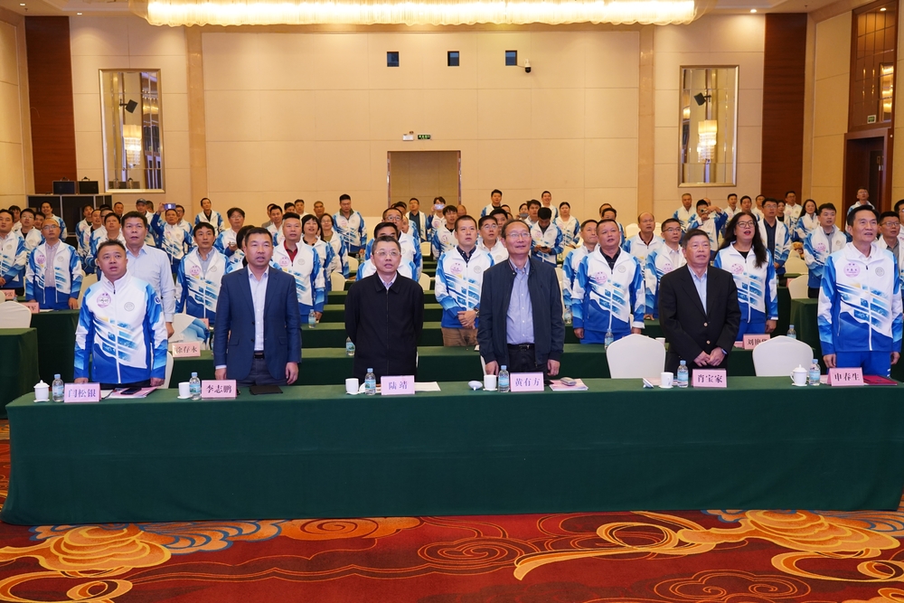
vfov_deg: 32.6
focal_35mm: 41
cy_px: 302
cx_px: 452
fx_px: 1030
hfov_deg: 47.4
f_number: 4
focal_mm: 41
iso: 2000
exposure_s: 1/100
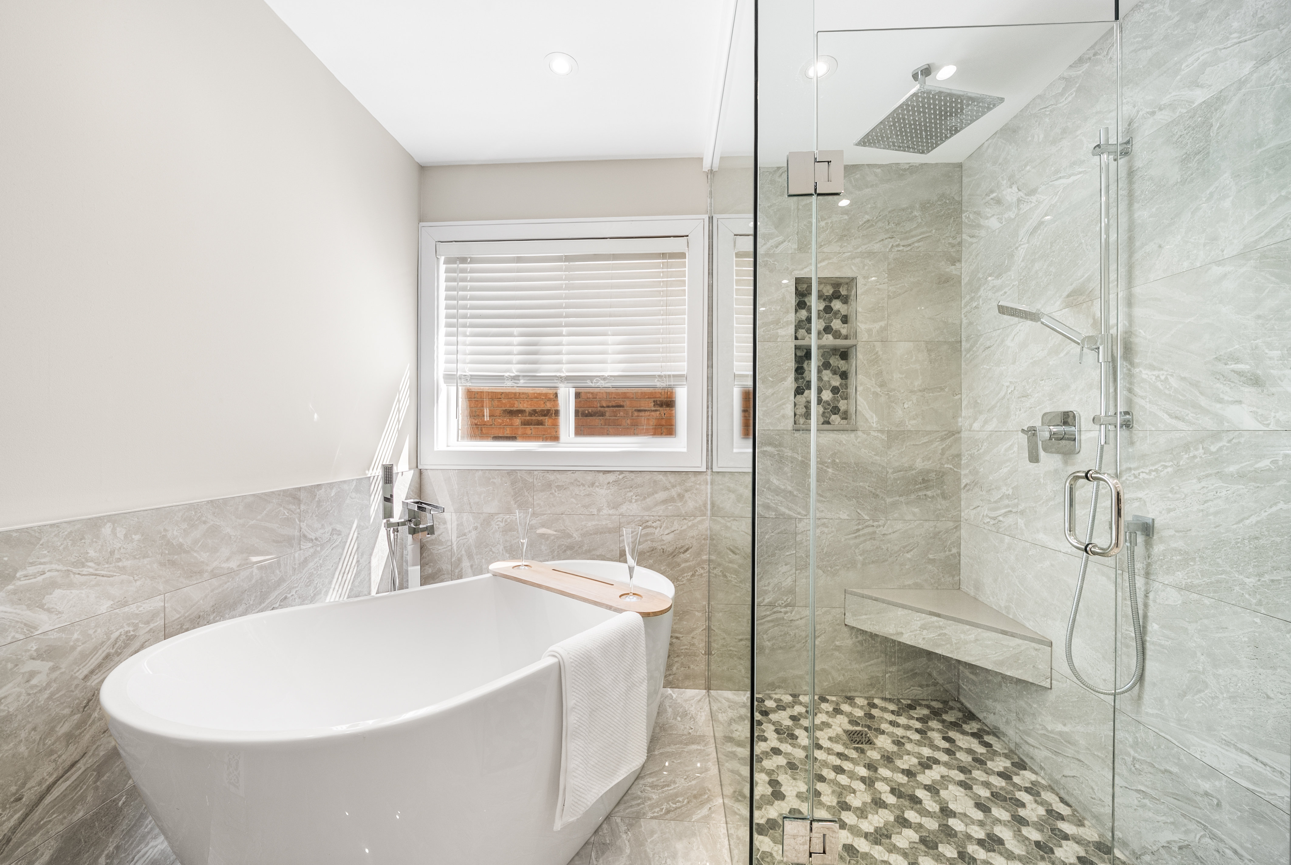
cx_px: 646
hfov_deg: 112.5
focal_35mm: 12
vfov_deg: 90.2
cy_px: 432
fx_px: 431
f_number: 8
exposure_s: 1/30
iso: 800
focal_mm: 12
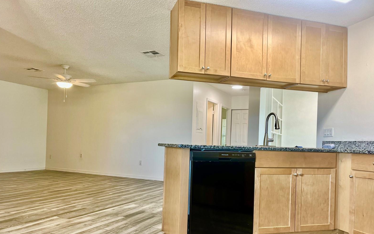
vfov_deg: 44.3
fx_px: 285
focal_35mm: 28
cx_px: 187
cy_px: 141
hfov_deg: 66.5
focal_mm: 5.1
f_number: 1.6
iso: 125
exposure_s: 1/120
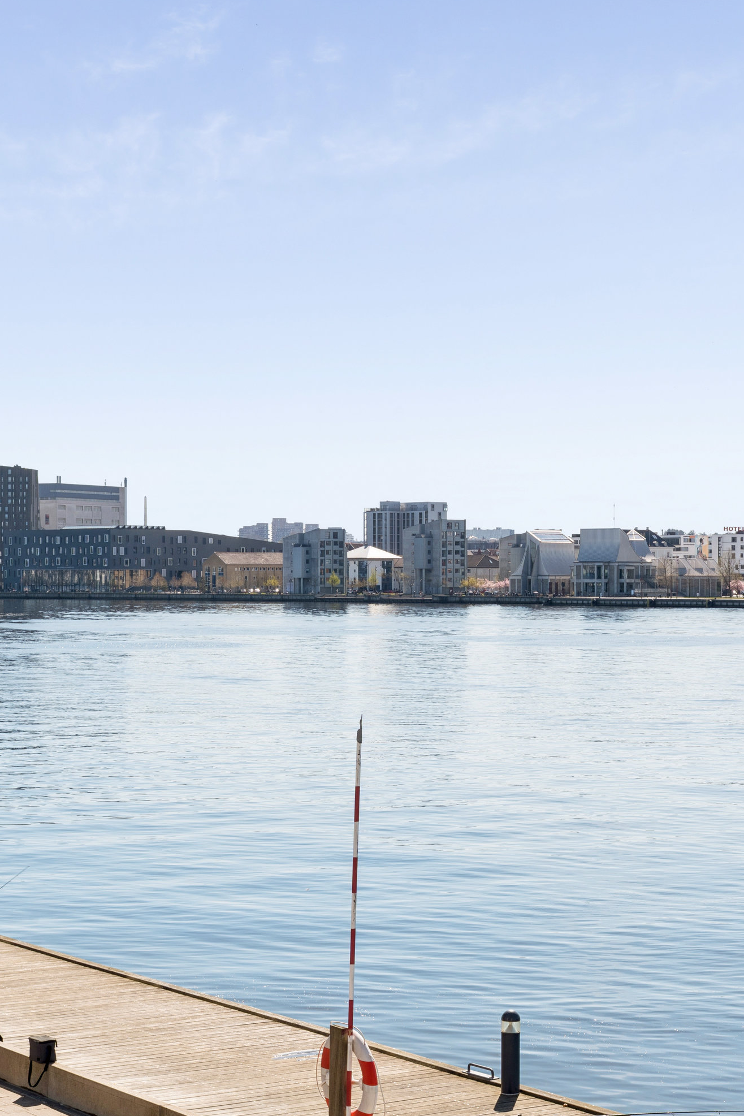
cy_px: 587
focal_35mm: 76
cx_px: 402
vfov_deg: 26.6
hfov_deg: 17.9
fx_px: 2356
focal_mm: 50
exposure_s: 1/160
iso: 160
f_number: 13
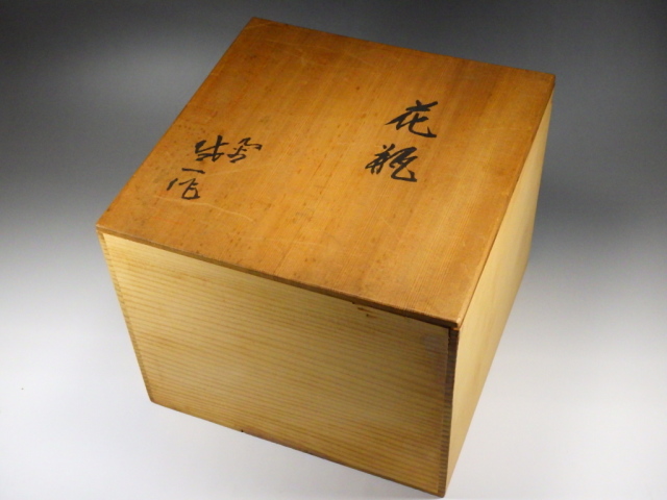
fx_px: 983
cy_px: 250
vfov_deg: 28.6
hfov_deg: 37.5
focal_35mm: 51
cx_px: 334
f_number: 4.4
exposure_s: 1/60
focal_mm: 9.1
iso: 320
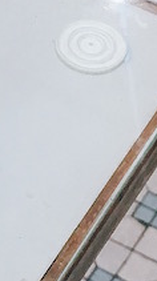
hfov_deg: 7.2
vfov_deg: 13.1
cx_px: -169
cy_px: 277
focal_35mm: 162
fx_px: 1204
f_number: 2.2
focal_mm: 4.15
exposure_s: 1/33
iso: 32
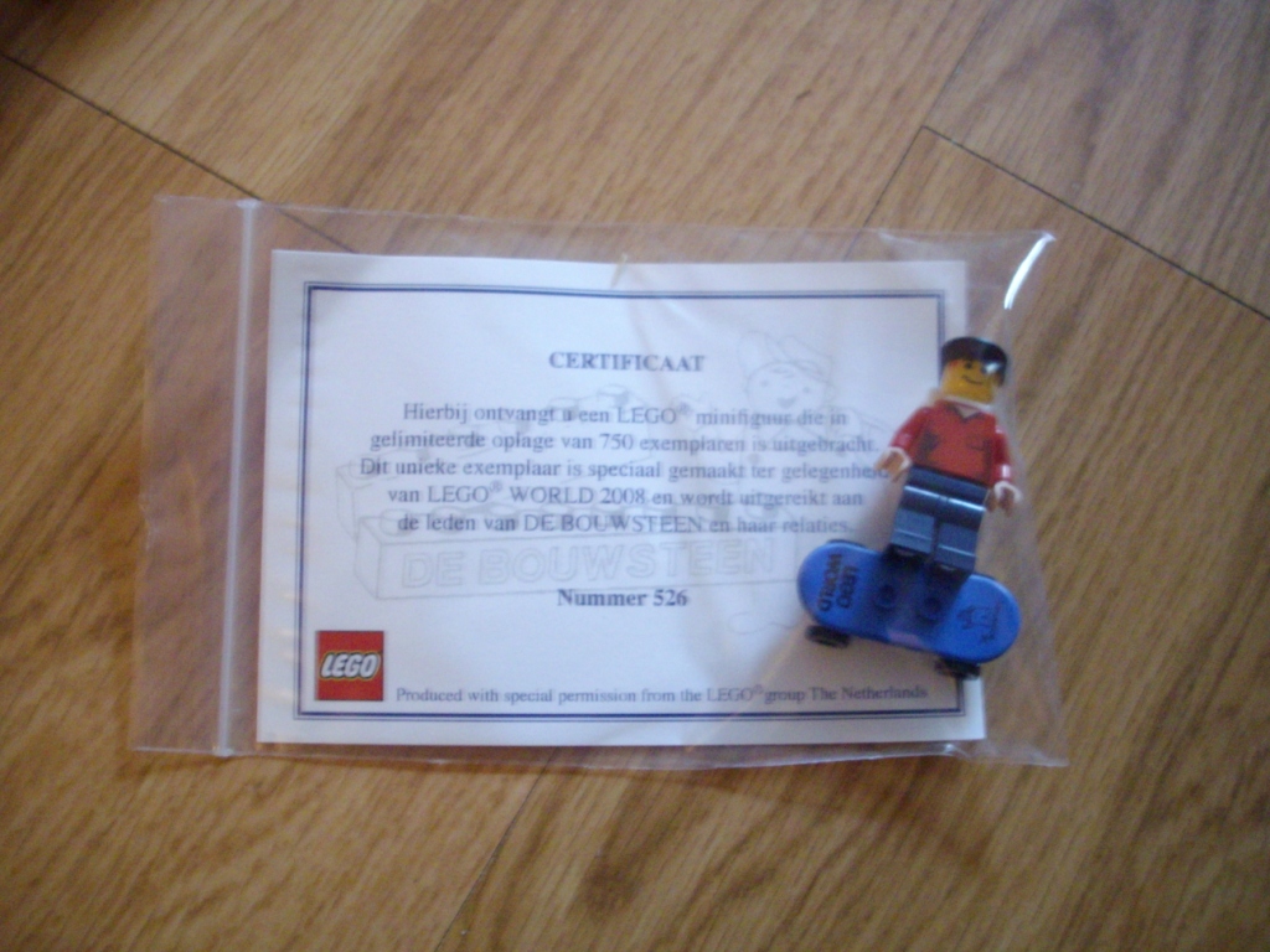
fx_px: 1357
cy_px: 476
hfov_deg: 50.1
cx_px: 635
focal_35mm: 37
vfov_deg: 38.7
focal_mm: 6.2
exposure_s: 1/6
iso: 400
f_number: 2.8
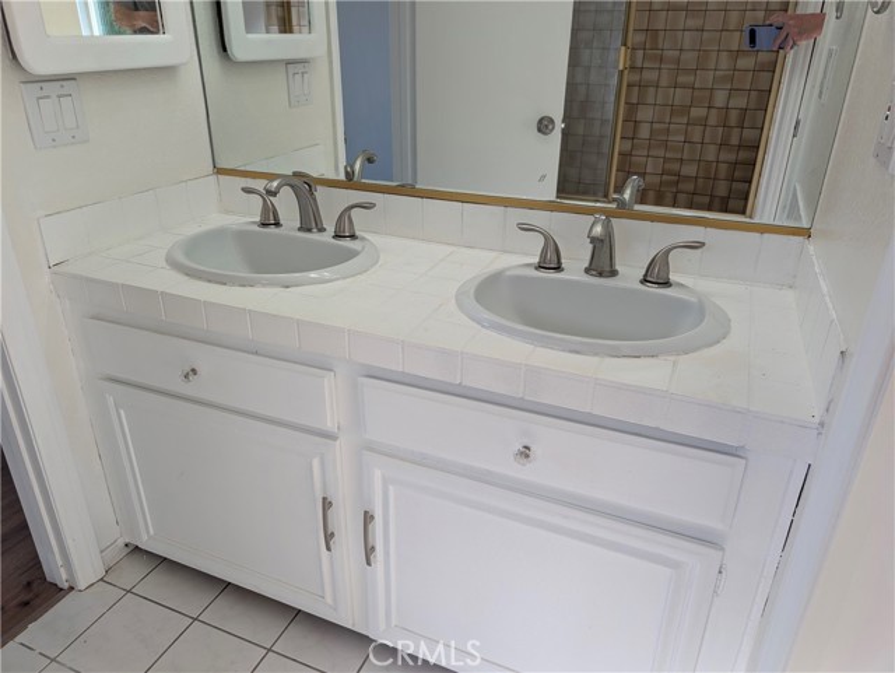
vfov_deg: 56.9
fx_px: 621
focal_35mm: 24
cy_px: 336
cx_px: 448
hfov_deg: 71.6
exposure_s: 1/120
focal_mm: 6.9
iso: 30
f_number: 1.68
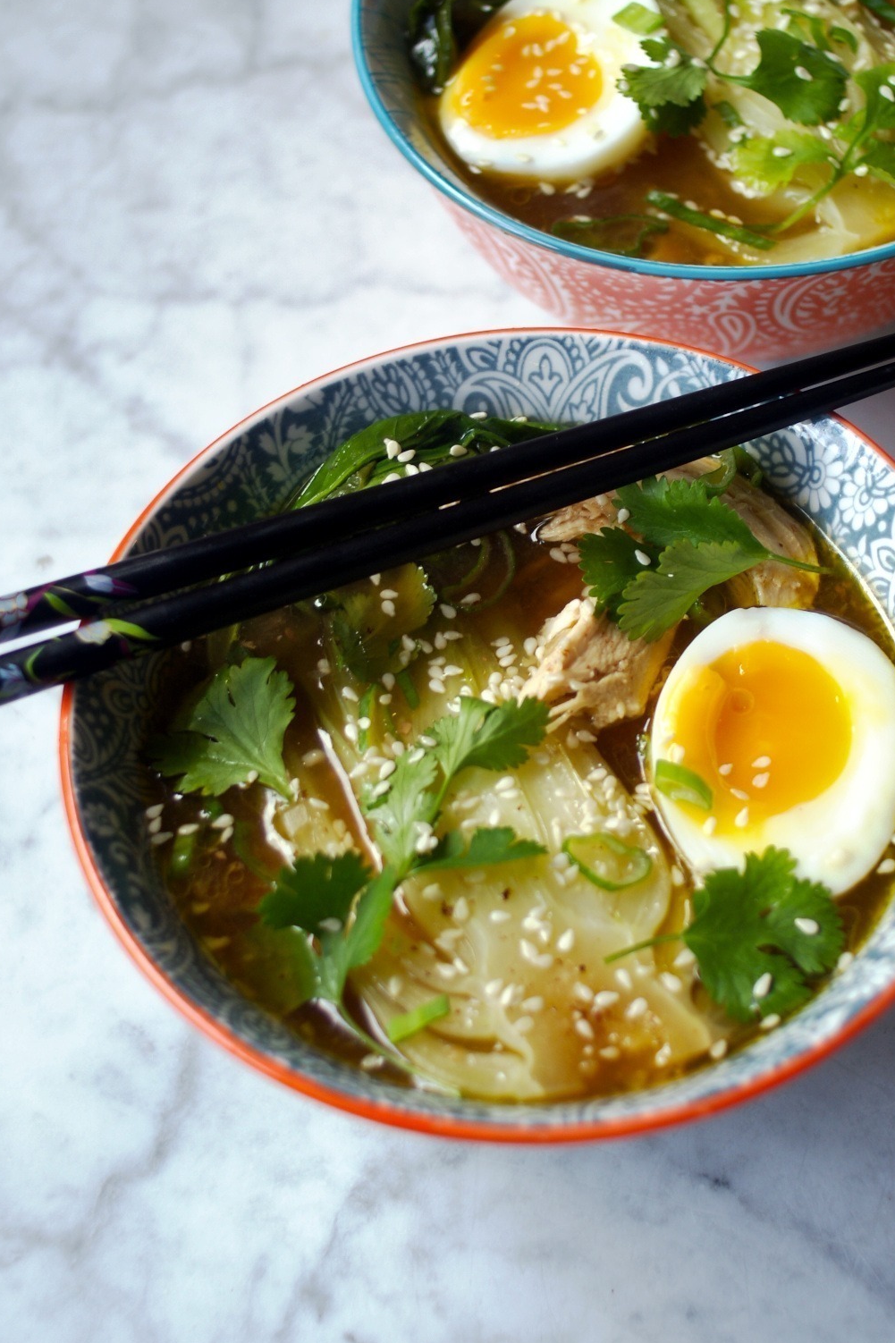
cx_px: 561
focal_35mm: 56
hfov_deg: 24.1
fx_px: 2089
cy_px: 553
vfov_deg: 35.5
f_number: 3.2
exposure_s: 1/50
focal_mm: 28
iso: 100
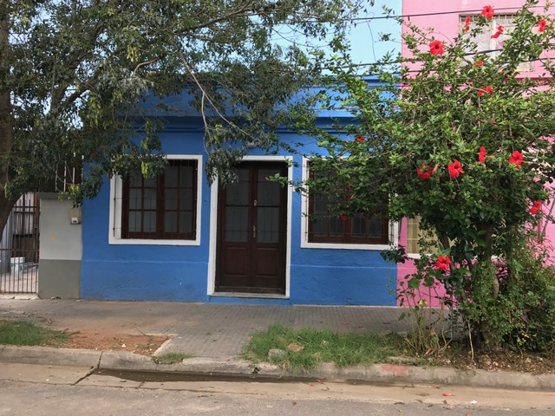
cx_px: 278
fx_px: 449
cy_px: 208
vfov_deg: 49.7
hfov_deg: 63.4
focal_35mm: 28
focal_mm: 3.99
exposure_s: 1/212
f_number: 1.8
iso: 20
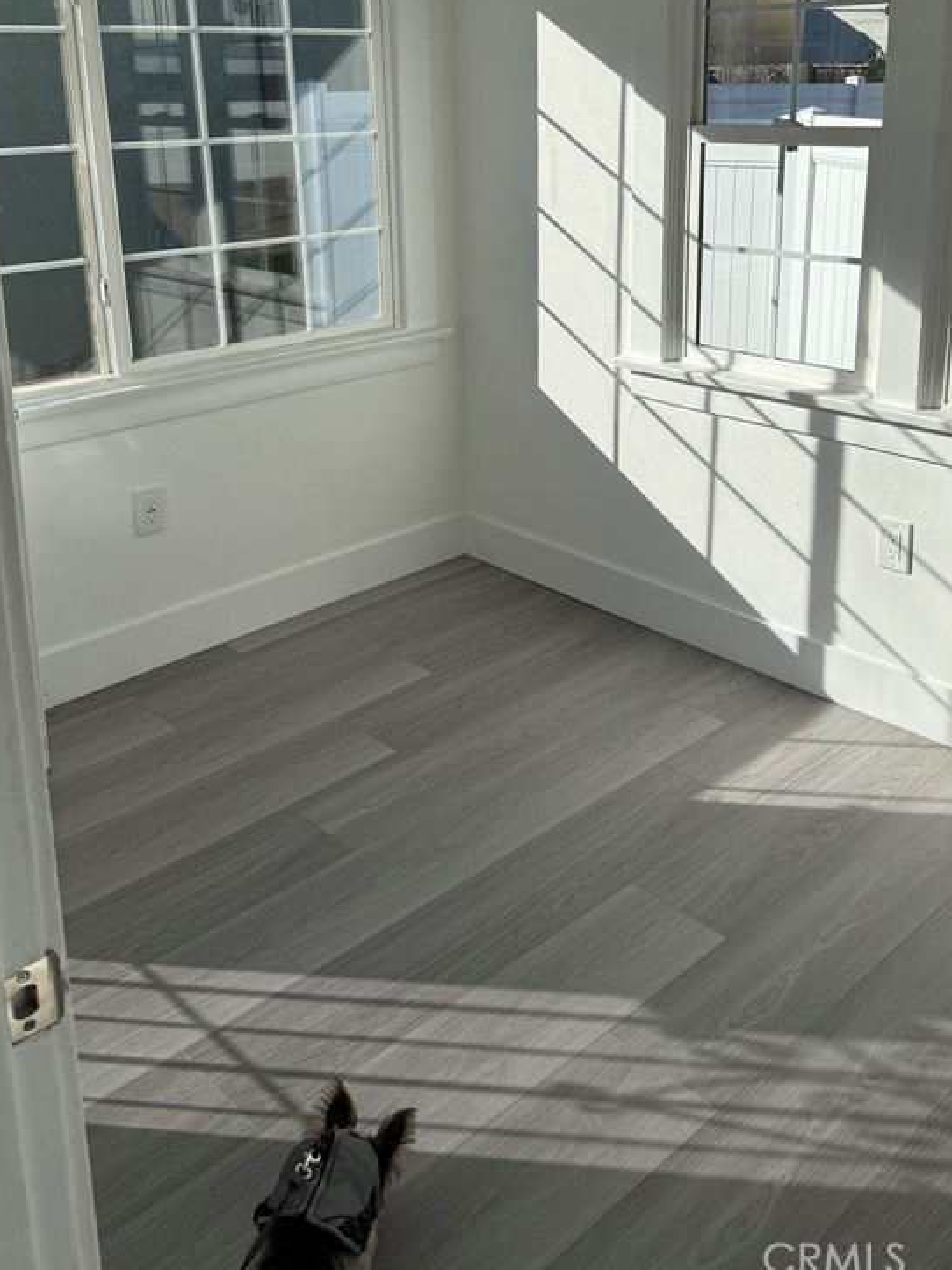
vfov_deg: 52.5
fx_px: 1247
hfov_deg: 41.7
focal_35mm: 34
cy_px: 385
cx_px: 518
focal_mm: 6.76
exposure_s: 1/6711
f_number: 1.78
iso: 80
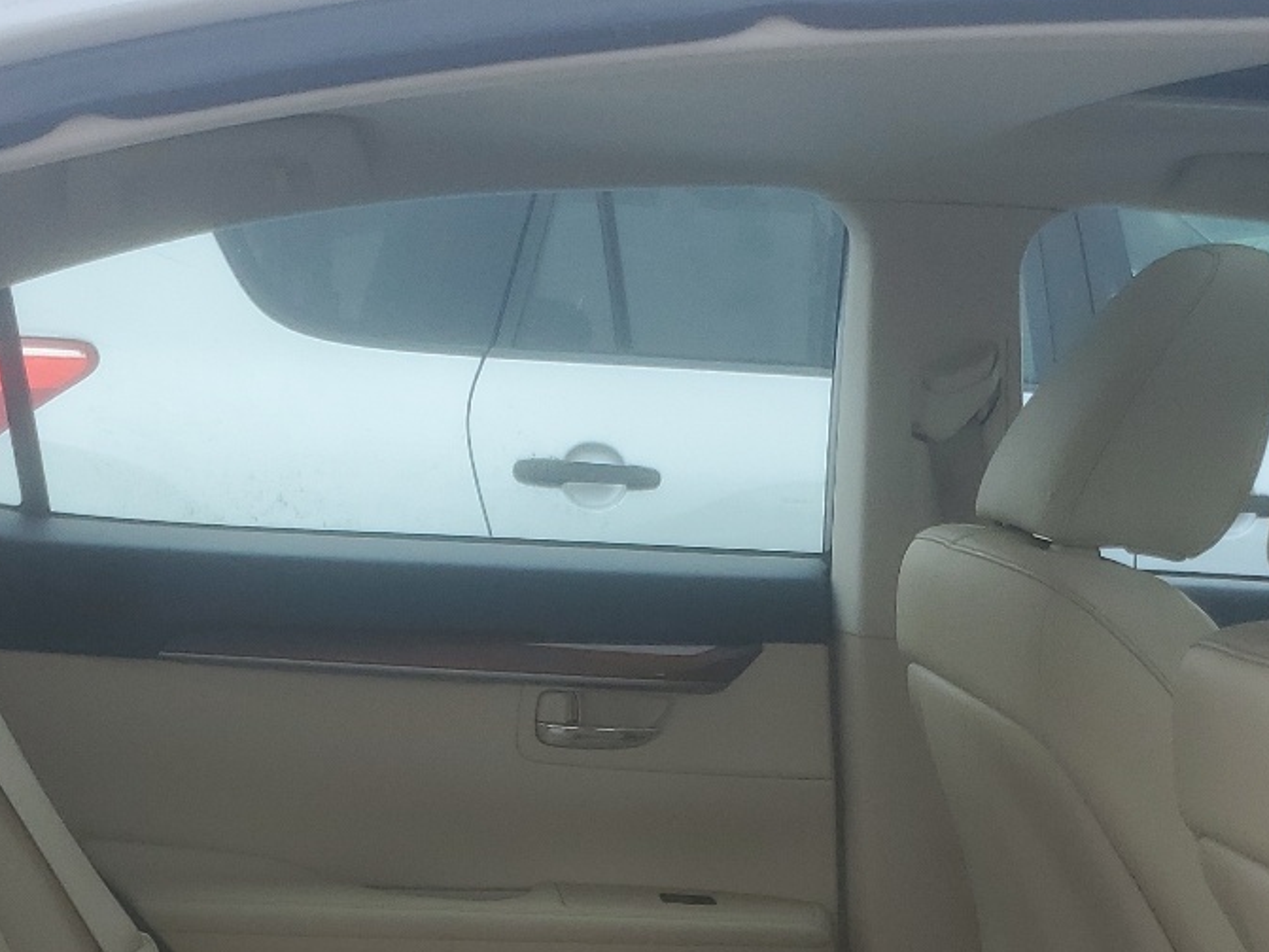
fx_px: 2272
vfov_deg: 22.1
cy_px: 1105
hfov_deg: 31.1
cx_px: 505
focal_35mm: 62
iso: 50
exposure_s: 1/526
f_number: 1.5
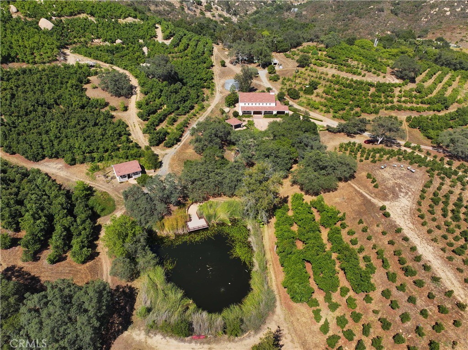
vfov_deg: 56.8
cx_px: 234
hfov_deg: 71.6
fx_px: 324
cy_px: 175
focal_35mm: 24
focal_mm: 12.29
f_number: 2.8
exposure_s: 1/320
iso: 100
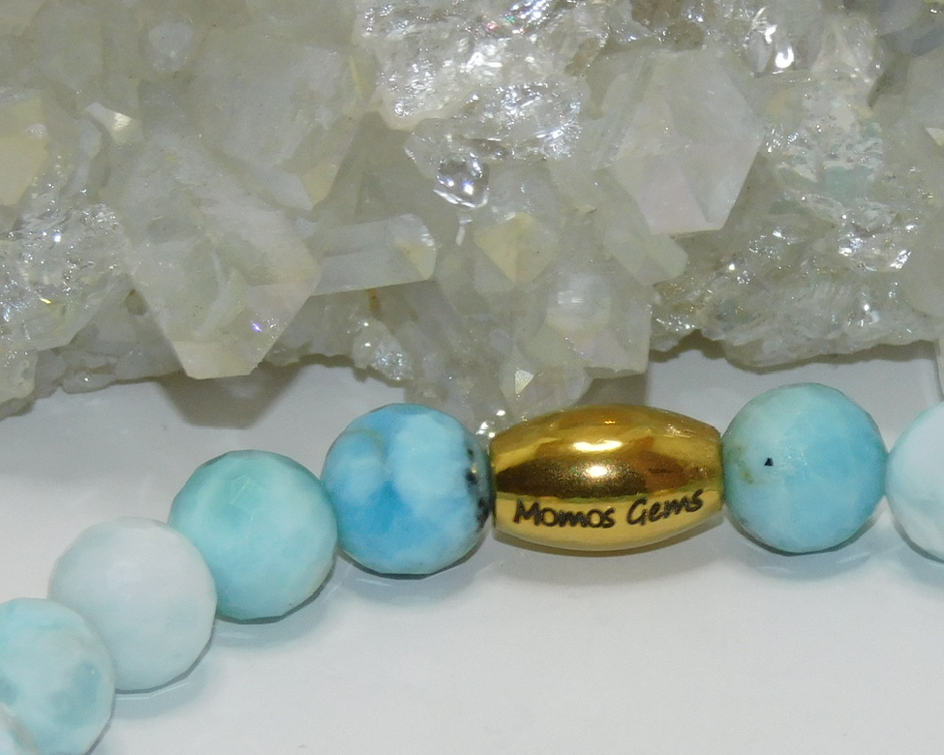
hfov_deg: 4.7
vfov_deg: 3.7
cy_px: 624
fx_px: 11567
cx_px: 630
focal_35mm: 414
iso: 200
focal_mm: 35.9
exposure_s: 1/60
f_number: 5.4
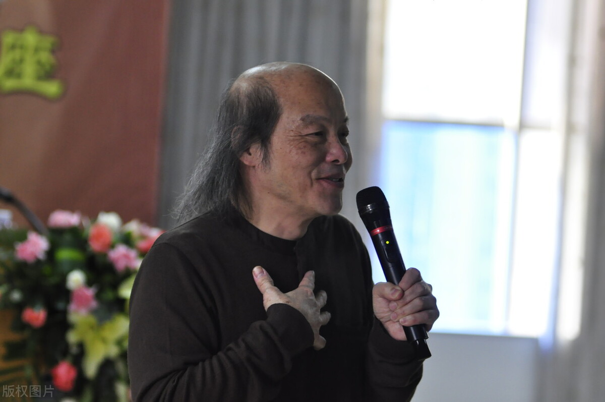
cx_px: 302
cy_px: 201
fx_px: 2518
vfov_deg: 9.1
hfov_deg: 13.7
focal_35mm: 150
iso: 1000
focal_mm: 100
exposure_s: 1/160
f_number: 2.8
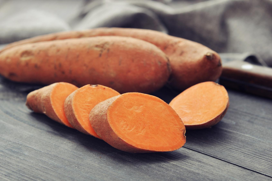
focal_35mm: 90
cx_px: 136
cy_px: 90
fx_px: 679
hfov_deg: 22.6
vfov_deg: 15.2
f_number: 8
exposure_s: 1/160
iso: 200
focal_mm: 60
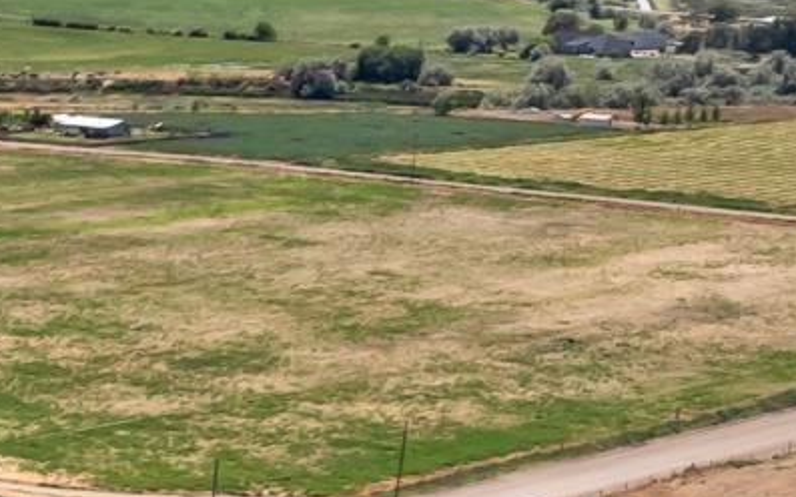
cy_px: 813
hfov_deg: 12.3
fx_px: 3058
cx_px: -1005
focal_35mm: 141
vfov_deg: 9.0
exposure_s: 1/2000
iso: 100
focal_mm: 8.38
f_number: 2.8
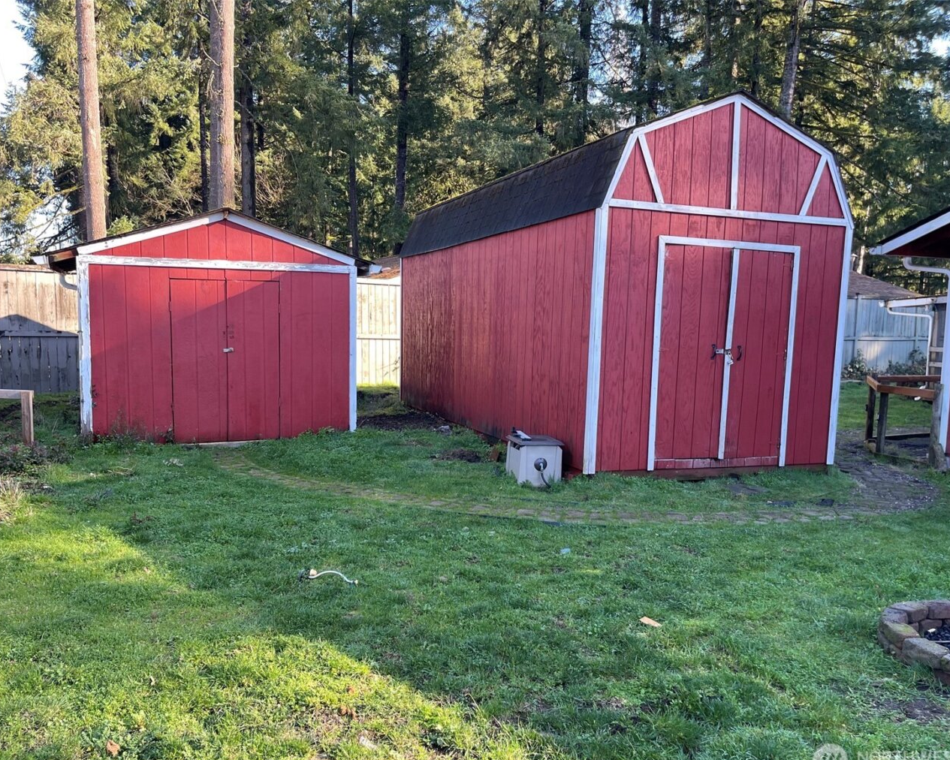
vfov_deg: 53.2
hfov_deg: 64.0
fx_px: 759
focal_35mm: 27
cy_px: 394
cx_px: 457
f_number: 1.6
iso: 32
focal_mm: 5.1
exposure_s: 1/121
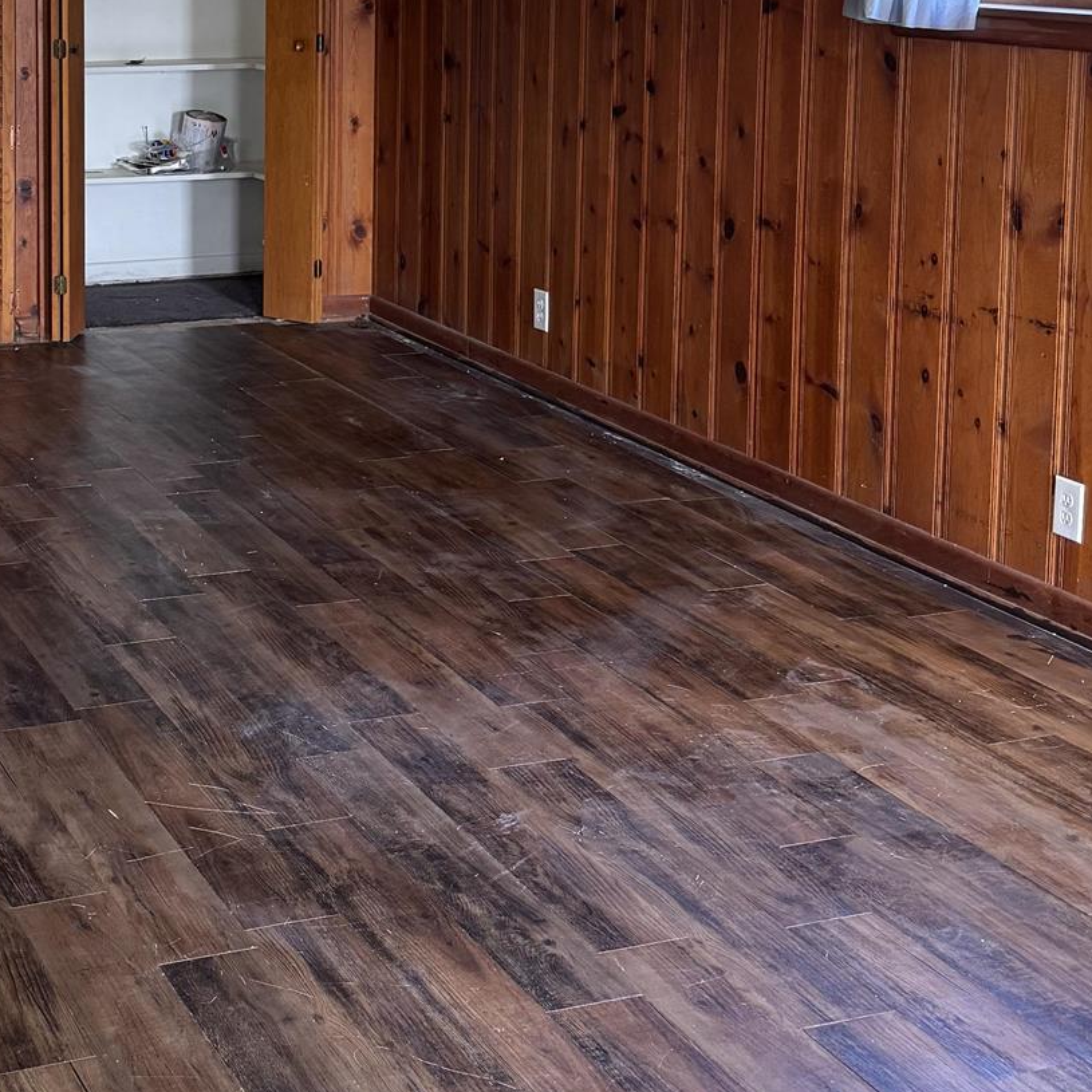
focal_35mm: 60
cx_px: 220
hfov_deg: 28.0
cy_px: 123
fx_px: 2141
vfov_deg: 27.6
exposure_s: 1/93
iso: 200
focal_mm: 6.76
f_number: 1.78
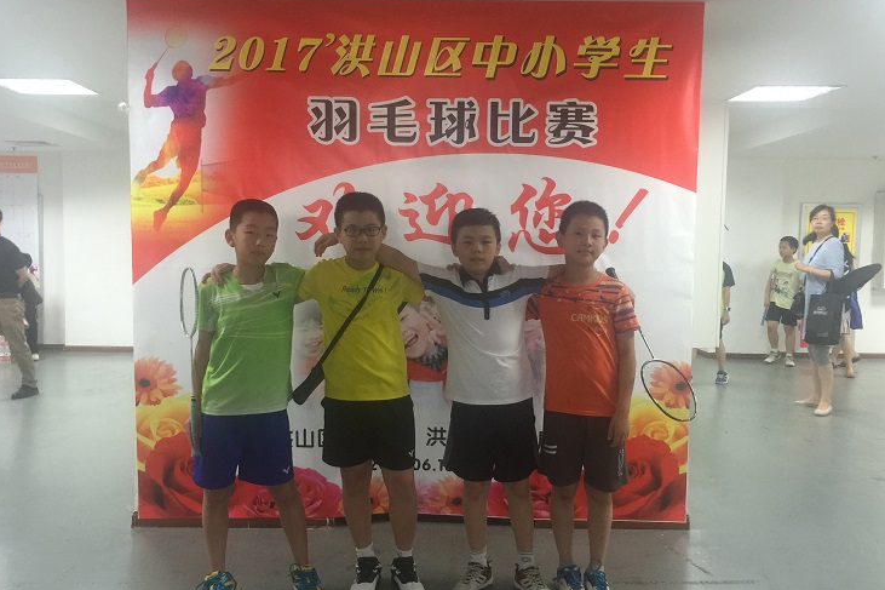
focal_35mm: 33
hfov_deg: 57.2
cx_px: 421
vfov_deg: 39.9
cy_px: 316
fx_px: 811
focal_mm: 4.15
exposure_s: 1/17
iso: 100
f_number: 2.2
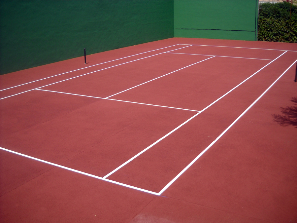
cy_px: 112
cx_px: 148
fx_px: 352
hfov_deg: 45.8
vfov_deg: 35.1
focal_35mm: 41
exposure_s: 1/337
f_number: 5.5
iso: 64
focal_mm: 6.72
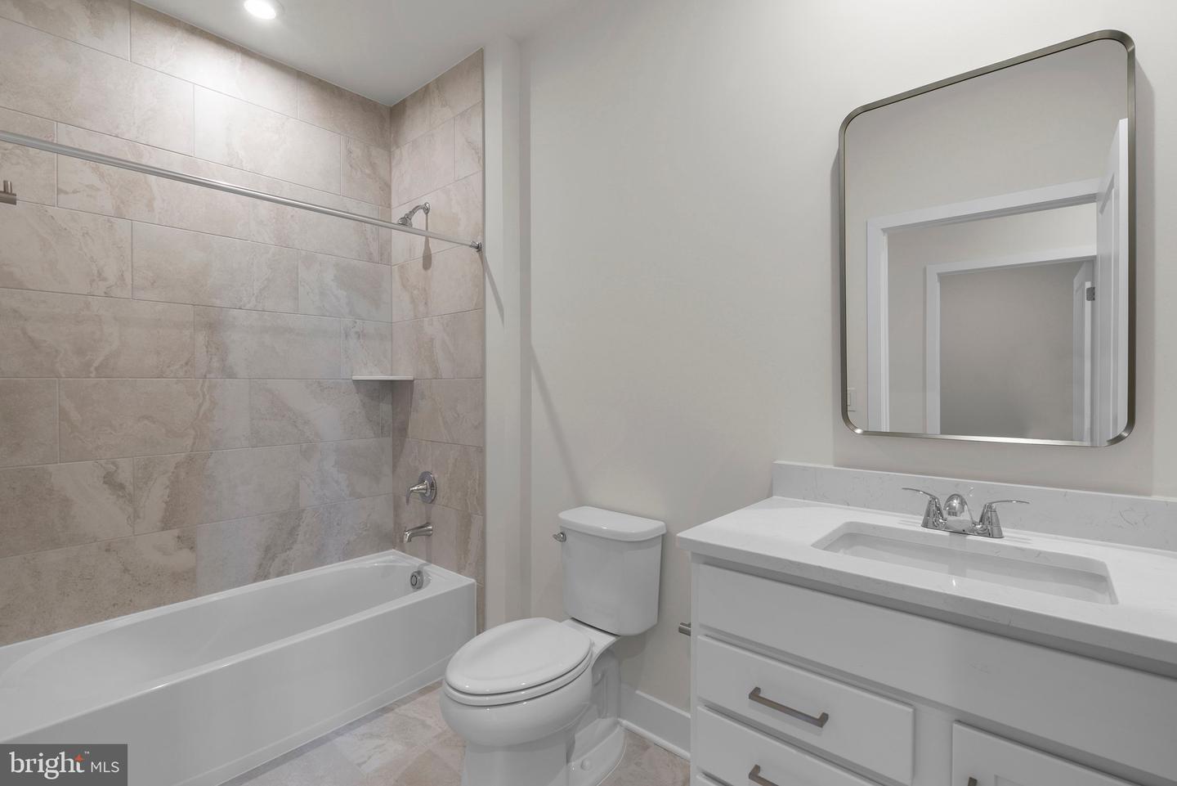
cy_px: 393
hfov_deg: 96.7
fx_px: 523
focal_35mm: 16
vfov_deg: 73.8
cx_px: 588
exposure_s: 1/2.5
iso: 320
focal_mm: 16
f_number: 8
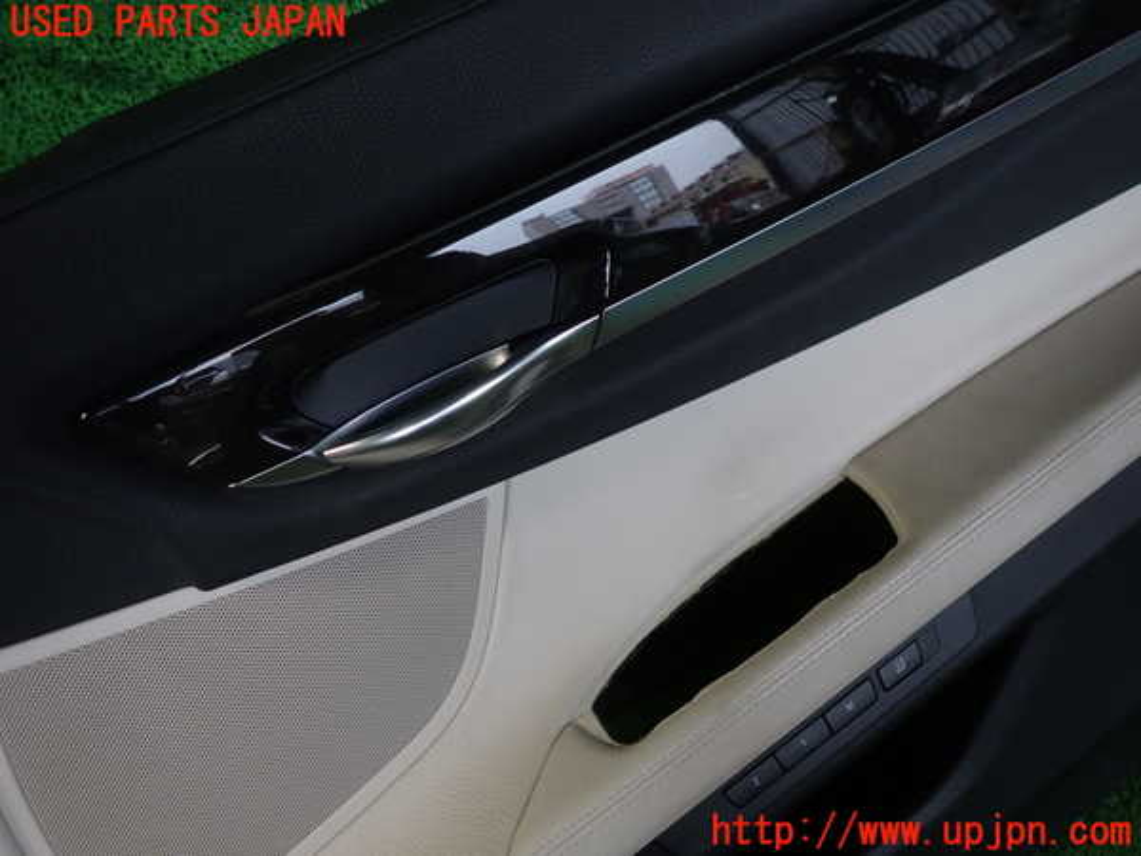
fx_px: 824
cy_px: 428
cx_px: 570
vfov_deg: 54.9
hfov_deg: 69.4
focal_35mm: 25
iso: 200
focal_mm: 4.5
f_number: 2
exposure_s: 1/50
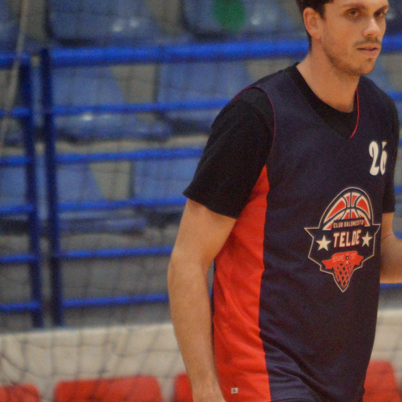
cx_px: 363
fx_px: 7660
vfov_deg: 3.0
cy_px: 188
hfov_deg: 3.0
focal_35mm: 583
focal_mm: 240
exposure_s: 1/500
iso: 5600
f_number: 5.3
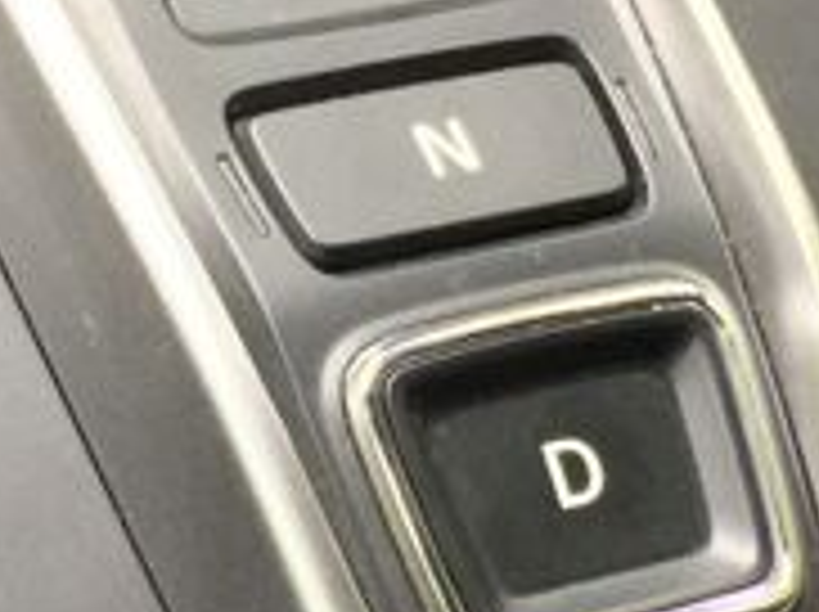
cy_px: 124
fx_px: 3119
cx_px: 135
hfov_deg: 14.8
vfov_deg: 11.2
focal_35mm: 132
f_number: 2.2
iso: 320
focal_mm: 4.15
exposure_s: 1/20
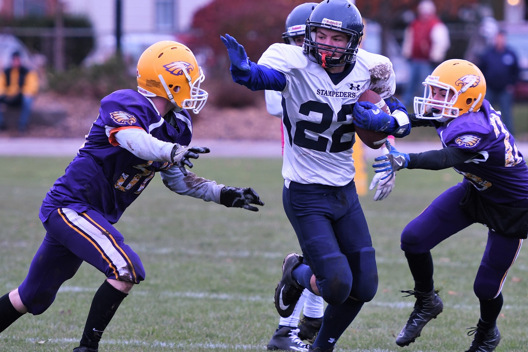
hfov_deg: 7.8
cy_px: 176
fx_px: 3851
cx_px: 264
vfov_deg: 5.2
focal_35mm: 262
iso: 200
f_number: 2.8
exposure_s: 1/1000
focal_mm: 175
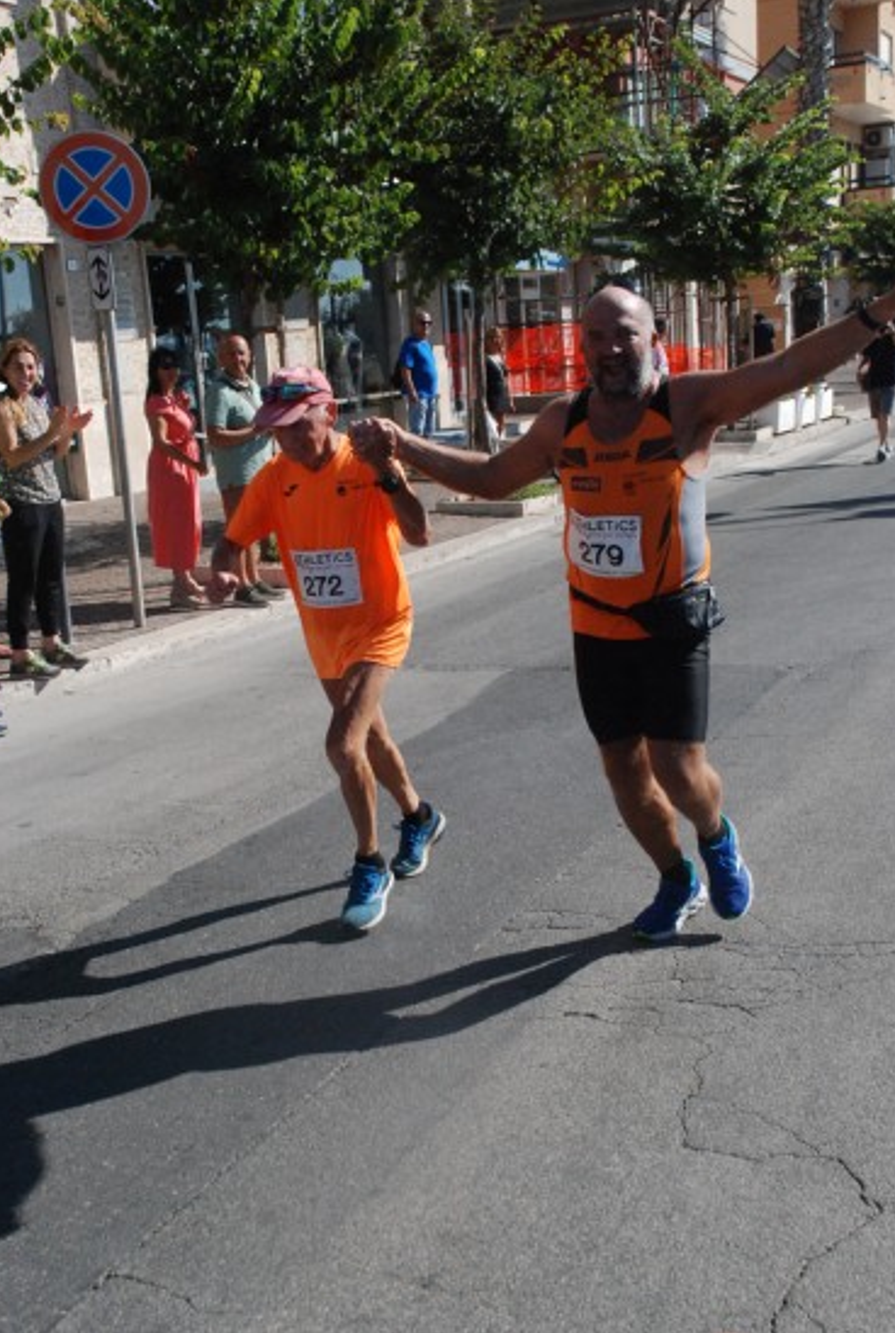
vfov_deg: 42.7
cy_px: 669
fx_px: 1707
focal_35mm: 46
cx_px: 461
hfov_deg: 29.4
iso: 1000
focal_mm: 28
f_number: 8
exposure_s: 1/2000
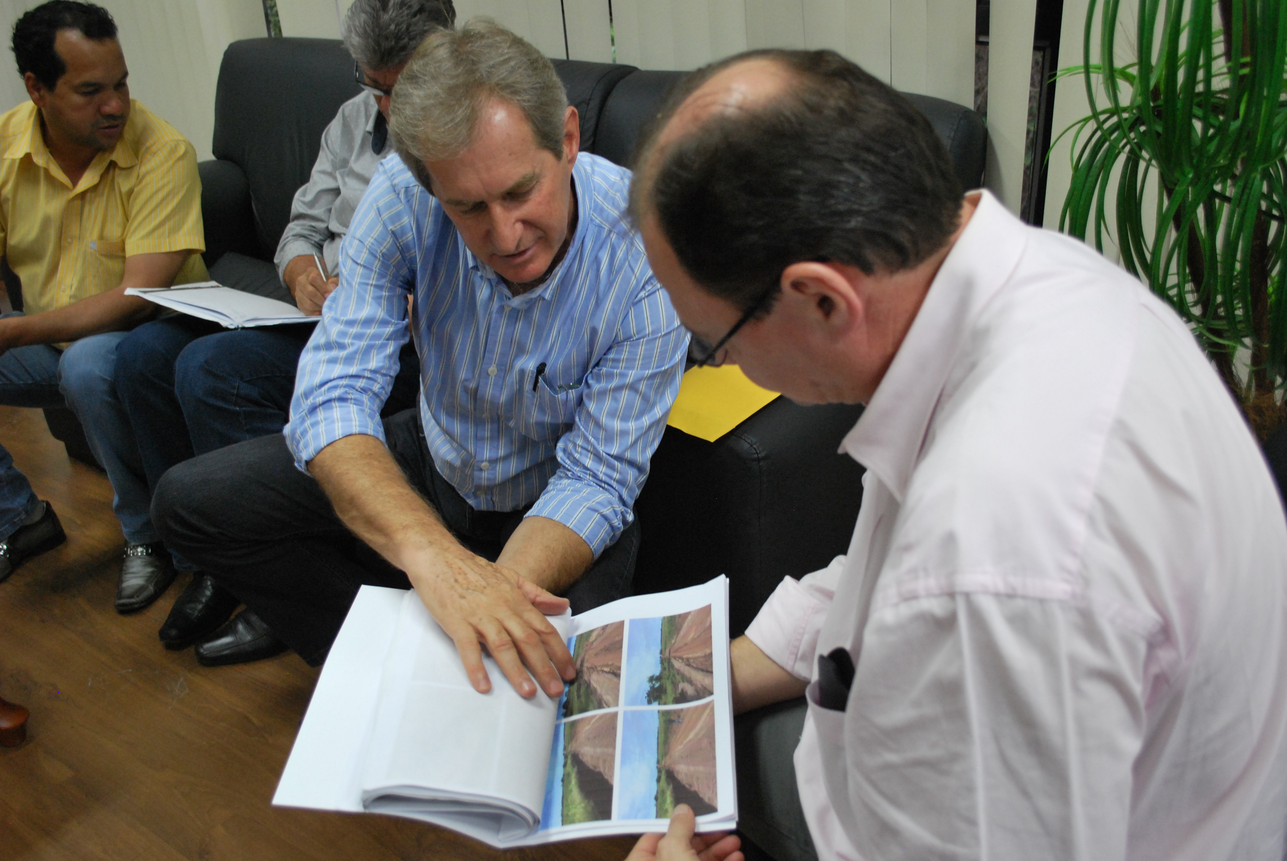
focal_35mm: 33
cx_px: 644
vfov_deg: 40.1
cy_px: 430
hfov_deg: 57.2
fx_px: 1181
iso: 640
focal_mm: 22
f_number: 4
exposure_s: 1/30
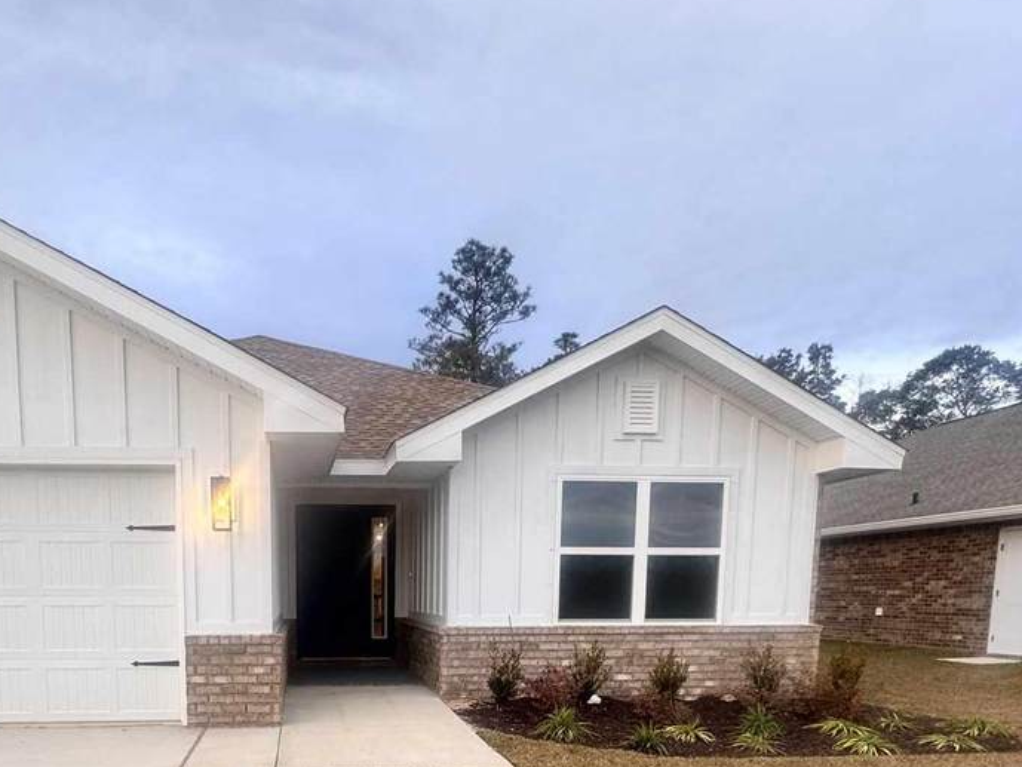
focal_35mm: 26
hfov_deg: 65.9
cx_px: 359
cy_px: 690
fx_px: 768
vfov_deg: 47.7
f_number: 2.2
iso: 50
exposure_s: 1/99
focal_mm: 2.22
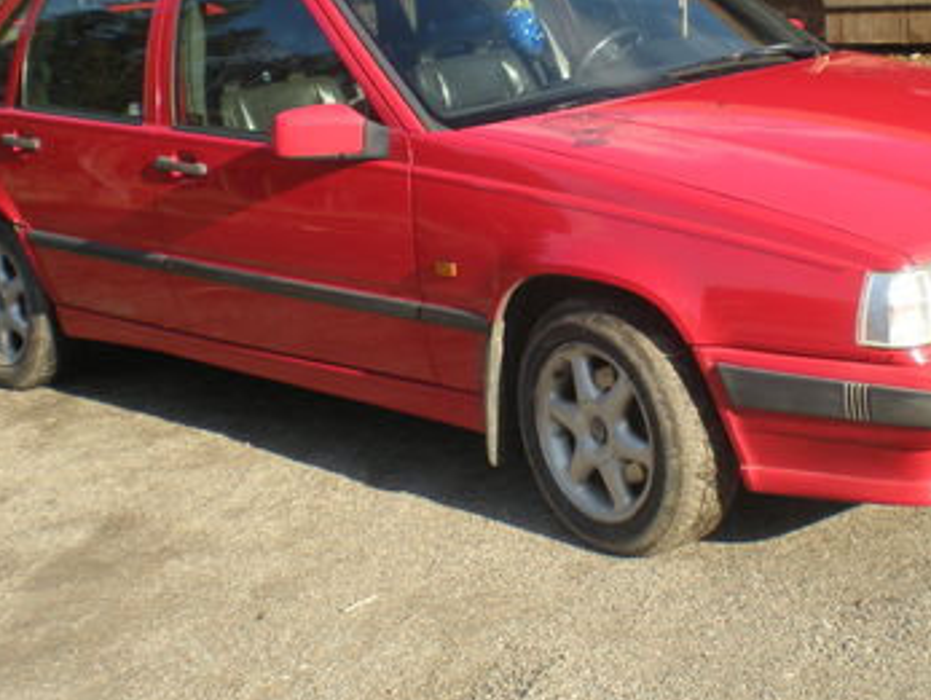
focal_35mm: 70
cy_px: 233
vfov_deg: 21.0
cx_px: 529
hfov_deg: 27.7
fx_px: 1885
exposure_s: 1/187
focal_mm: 6.3
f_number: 4.6
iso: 64
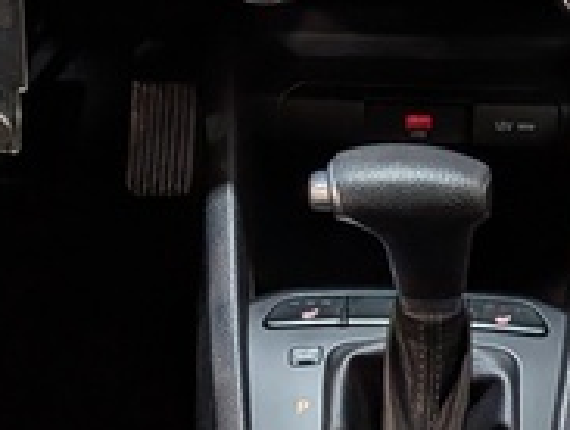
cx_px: 464
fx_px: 2211
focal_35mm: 134
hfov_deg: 14.6
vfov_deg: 10.4
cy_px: -380
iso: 29
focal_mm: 4.53
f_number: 1.7
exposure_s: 1/152
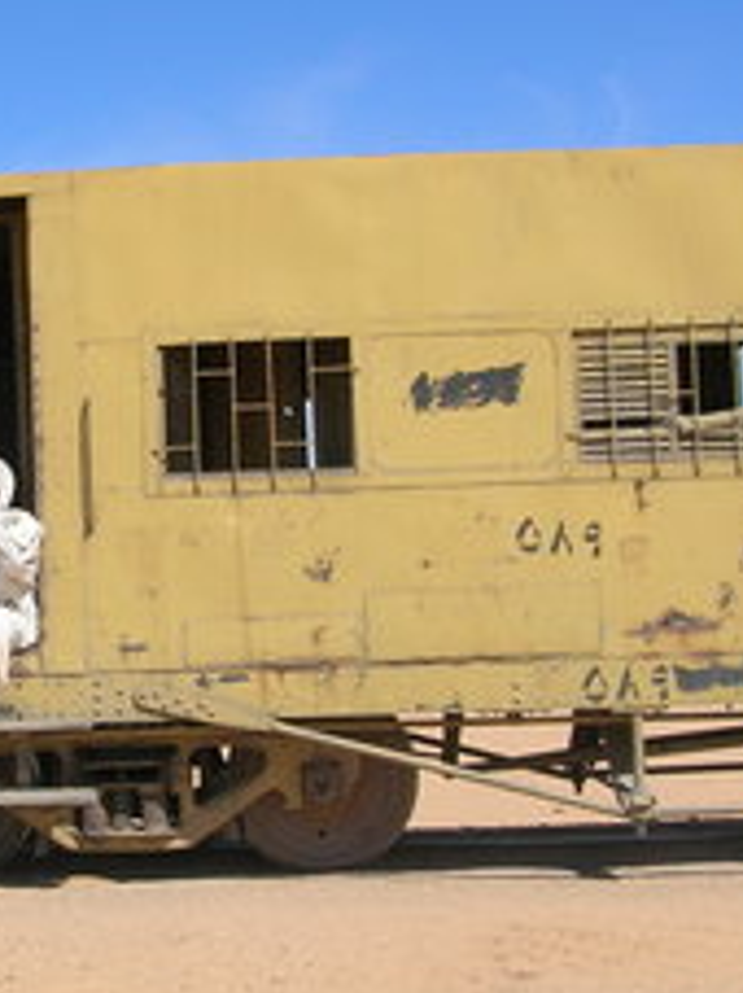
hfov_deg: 18.8
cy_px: 560
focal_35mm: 77
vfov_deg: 25.3
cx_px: 83
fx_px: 2206
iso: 50
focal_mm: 5.8
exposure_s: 1/560
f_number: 4.9
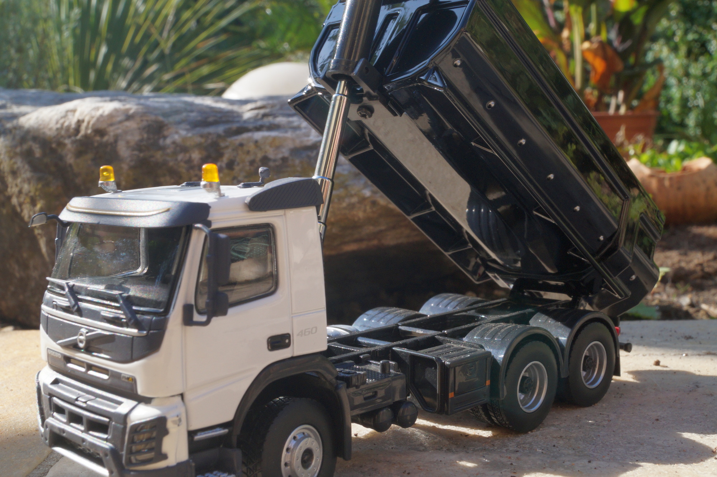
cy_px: 238
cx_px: 358
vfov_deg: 29.8
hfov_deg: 43.6
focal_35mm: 45
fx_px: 896
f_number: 20
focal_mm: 30
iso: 400
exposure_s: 1/60
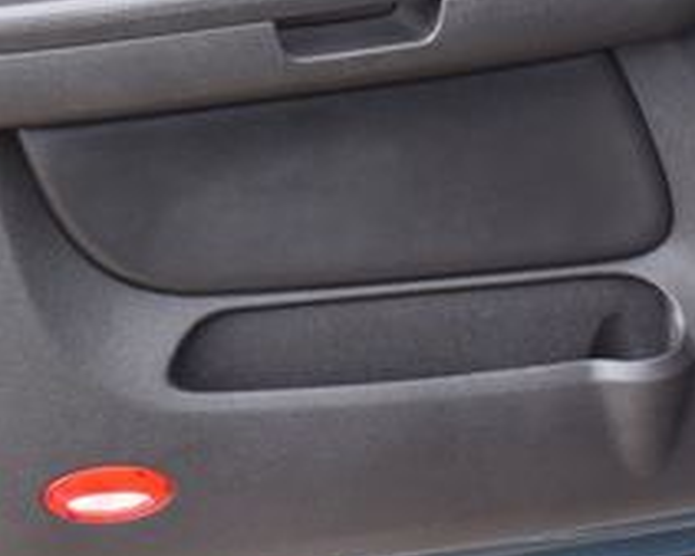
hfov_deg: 21.4
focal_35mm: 89
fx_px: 1840
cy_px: -118
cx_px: 313
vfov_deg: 16.5
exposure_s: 1/125
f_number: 5.6
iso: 400
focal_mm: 21
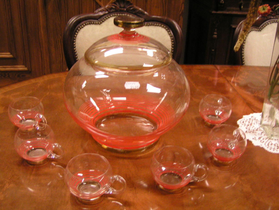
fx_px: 306
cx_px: 140
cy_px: 105
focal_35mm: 38
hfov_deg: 49.0
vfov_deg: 37.7
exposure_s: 1/15
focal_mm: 5.8
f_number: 2.8
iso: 200
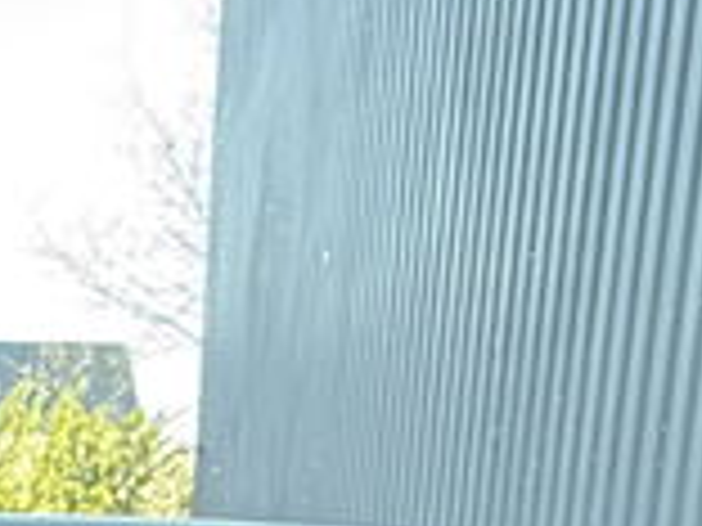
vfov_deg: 16.8
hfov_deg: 25.4
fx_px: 1399
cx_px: -130
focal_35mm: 69
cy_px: 1007
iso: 320
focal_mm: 2.22
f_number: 2.2
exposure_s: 1/74
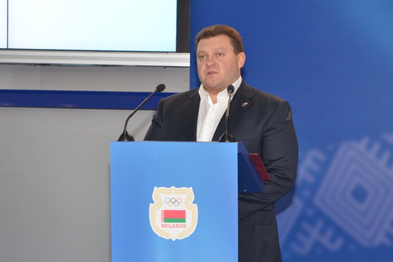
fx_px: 1146
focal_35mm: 105
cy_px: 131
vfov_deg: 13.0
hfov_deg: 19.5
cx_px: 196
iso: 800
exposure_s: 1/60
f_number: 7.1
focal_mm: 70
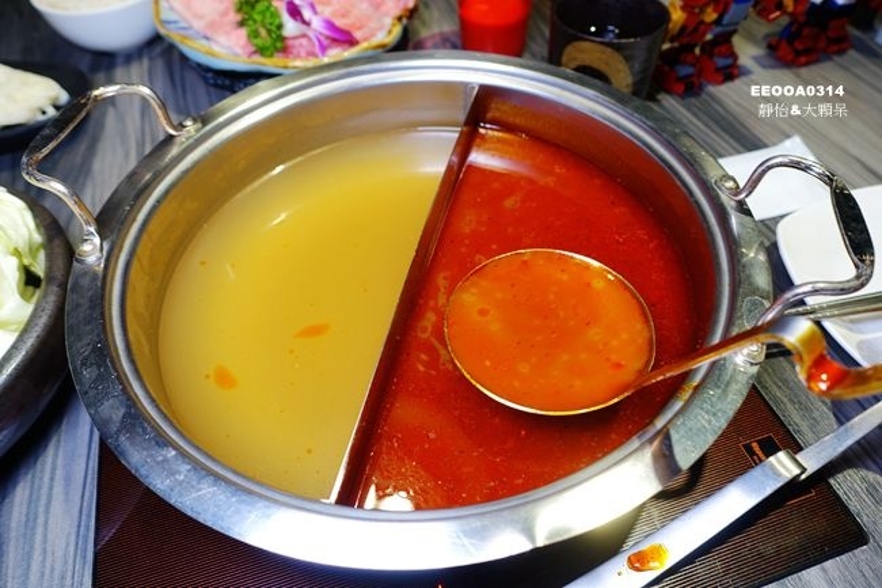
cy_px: 294
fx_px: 588
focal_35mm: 24
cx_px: 441
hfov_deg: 73.8
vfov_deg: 53.1
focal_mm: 8.8
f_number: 2.8
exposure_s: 1/30
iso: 125
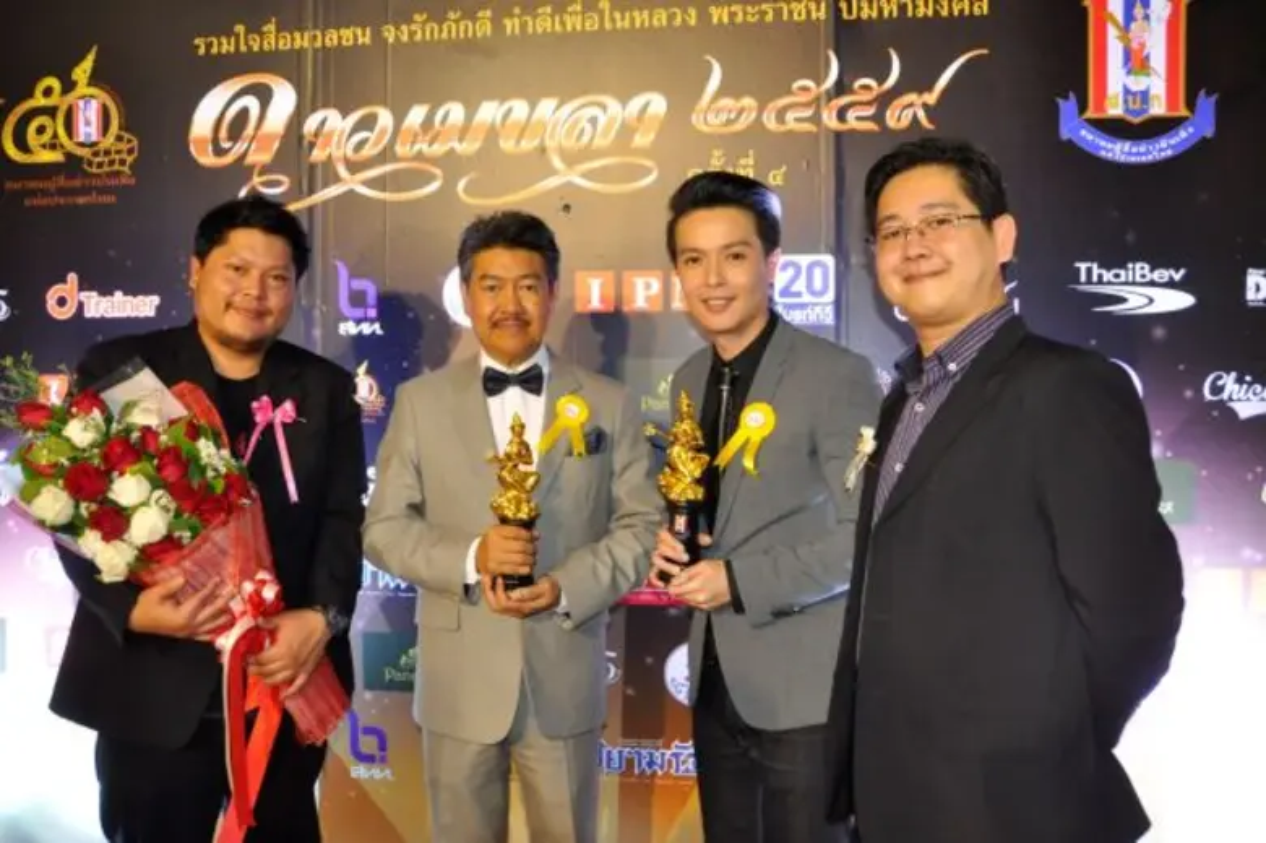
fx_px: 1054
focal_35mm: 30
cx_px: 633
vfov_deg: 43.6
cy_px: 422
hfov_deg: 62.0
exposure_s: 1/60
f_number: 3.5
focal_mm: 20
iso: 800
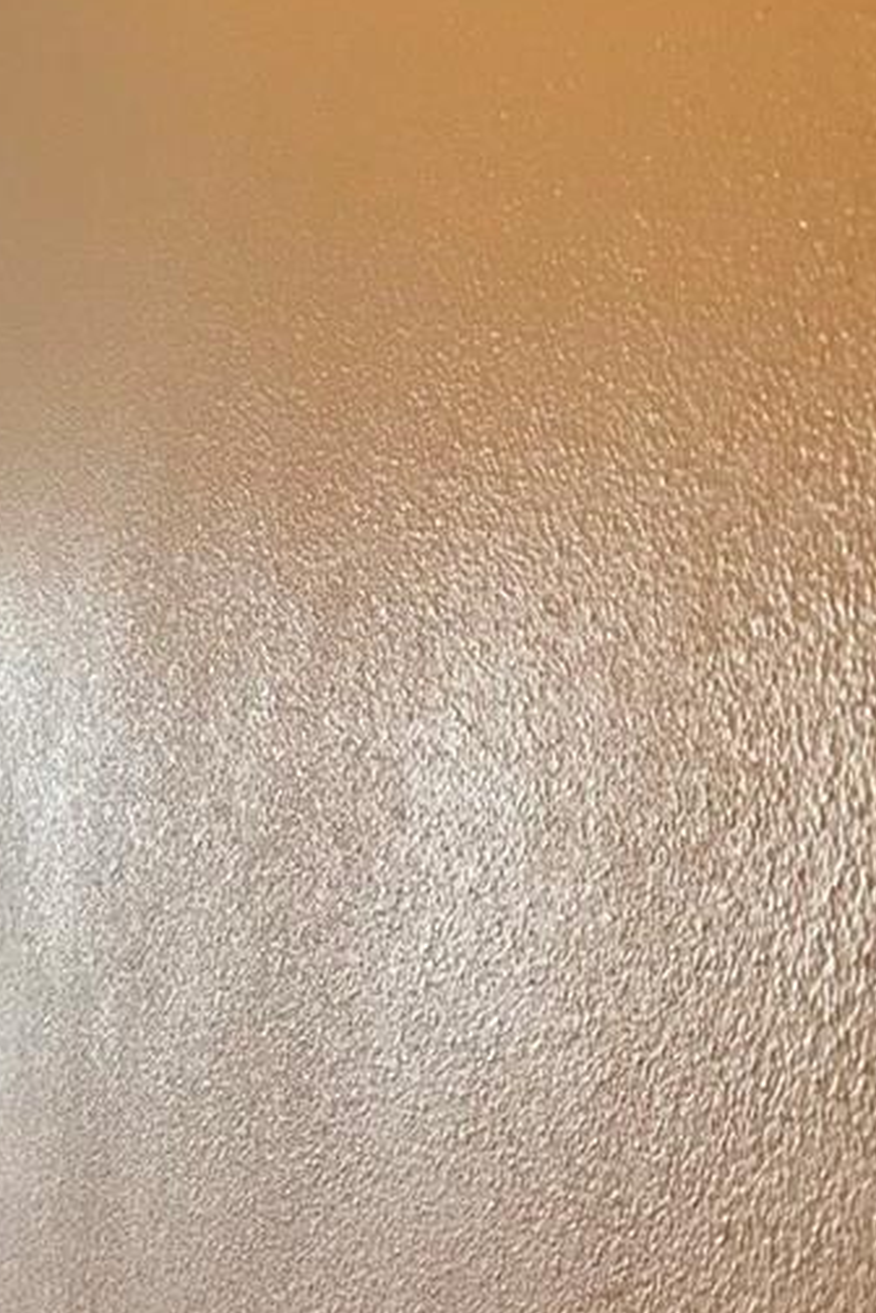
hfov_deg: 16.0
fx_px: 2774
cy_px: 969
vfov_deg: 26.3
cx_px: -542
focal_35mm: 76
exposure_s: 1/60
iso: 320
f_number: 1.78
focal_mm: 6.76
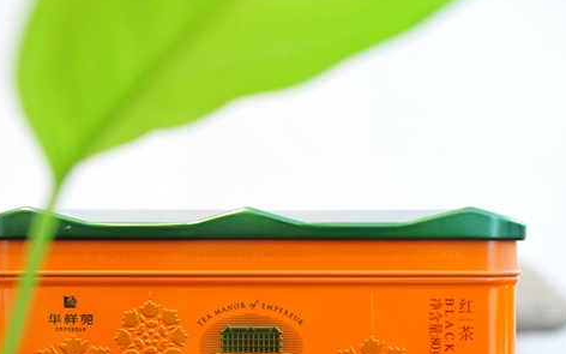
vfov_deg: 18.7
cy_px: 293
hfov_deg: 29.7
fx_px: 1064
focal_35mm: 69
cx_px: 331
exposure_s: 1/30
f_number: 2.8
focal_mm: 40
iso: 3200
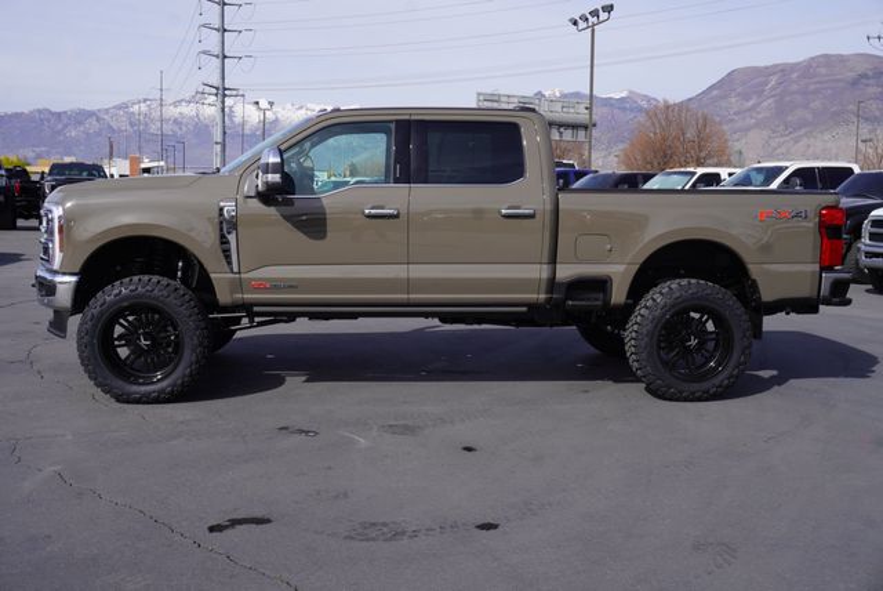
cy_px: 296
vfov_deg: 34.3
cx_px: 442
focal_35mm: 39
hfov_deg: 49.5
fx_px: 957
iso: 100
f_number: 11
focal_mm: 26
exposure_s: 1/160
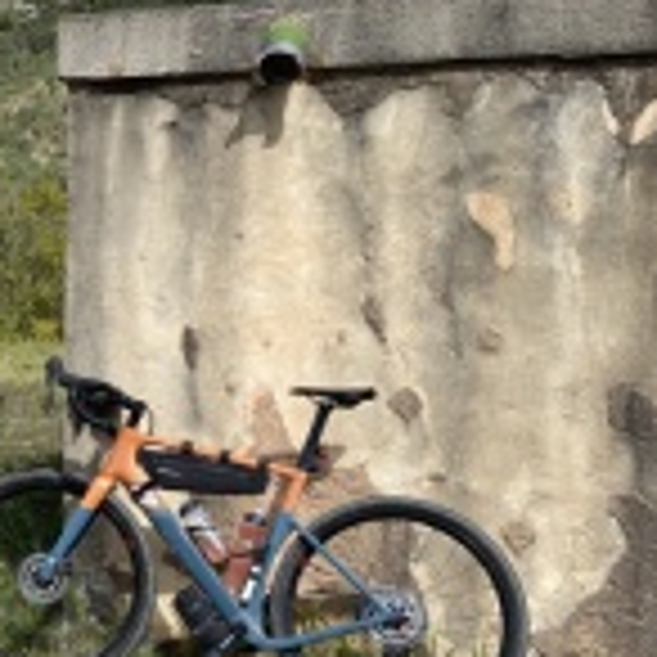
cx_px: -104
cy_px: 346
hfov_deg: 25.0
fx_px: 1353
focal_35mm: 63
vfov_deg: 27.3
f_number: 1.8
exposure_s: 1/2571
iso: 32
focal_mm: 4.25
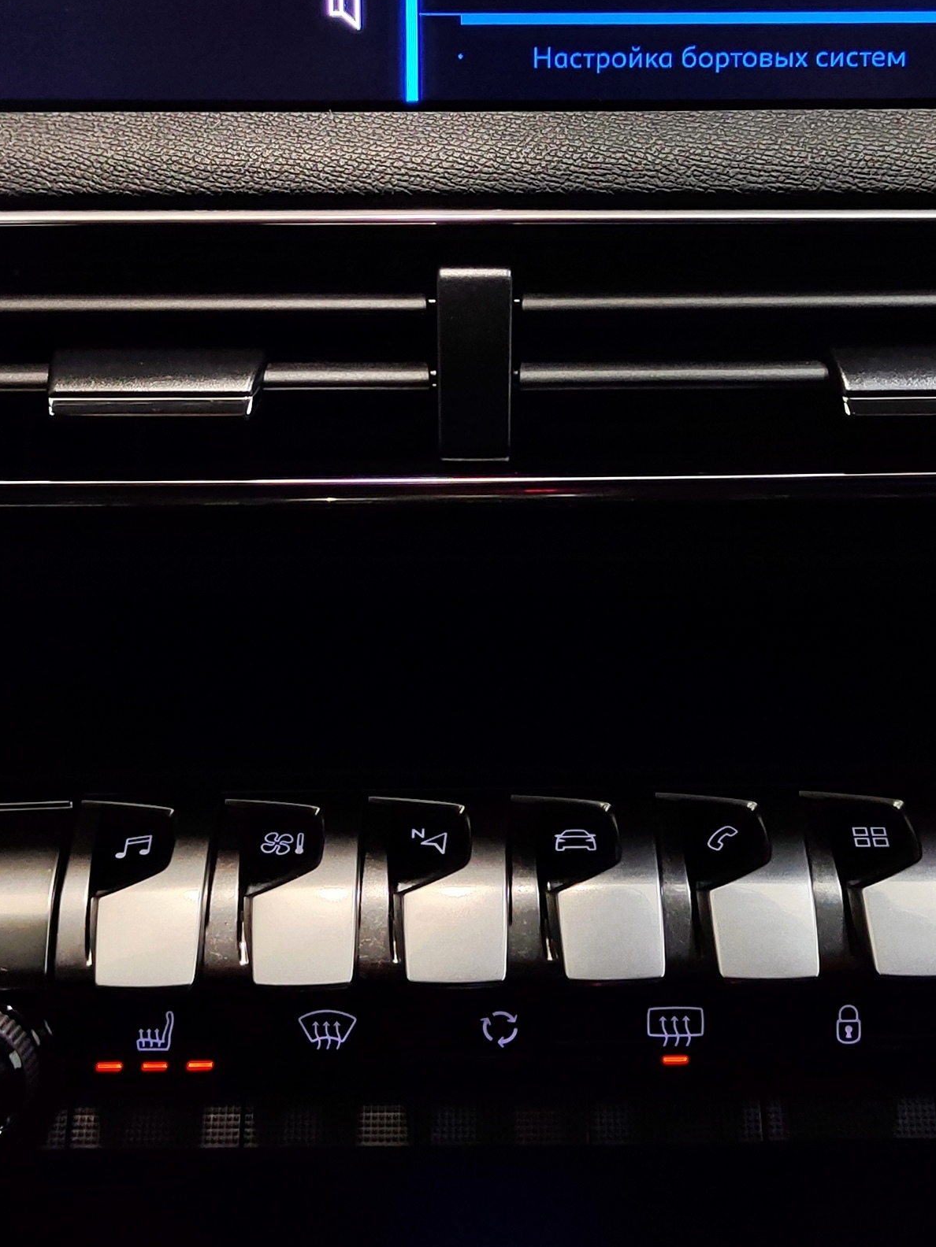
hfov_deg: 24.0
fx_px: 2199
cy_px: 475
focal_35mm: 61
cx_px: 513
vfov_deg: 31.6
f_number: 1.88
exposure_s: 1/100
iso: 128
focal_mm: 5.59
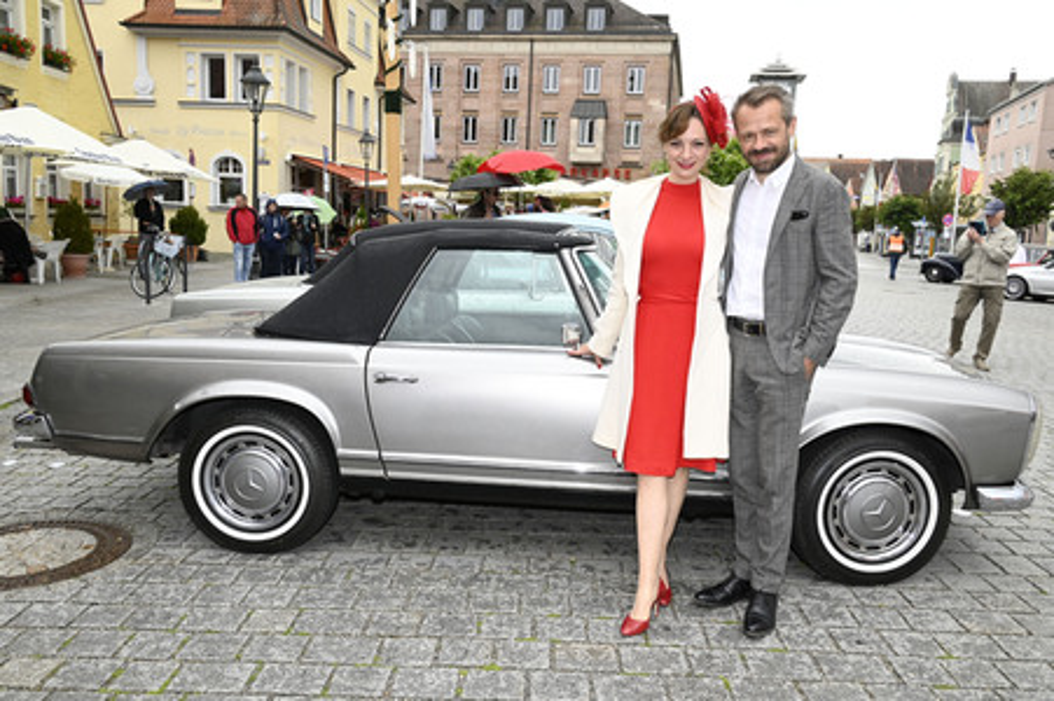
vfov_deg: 43.5
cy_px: 350
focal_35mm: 30
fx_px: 878
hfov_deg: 62.0
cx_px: 527
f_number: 6.3
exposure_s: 1/160
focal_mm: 30
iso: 320
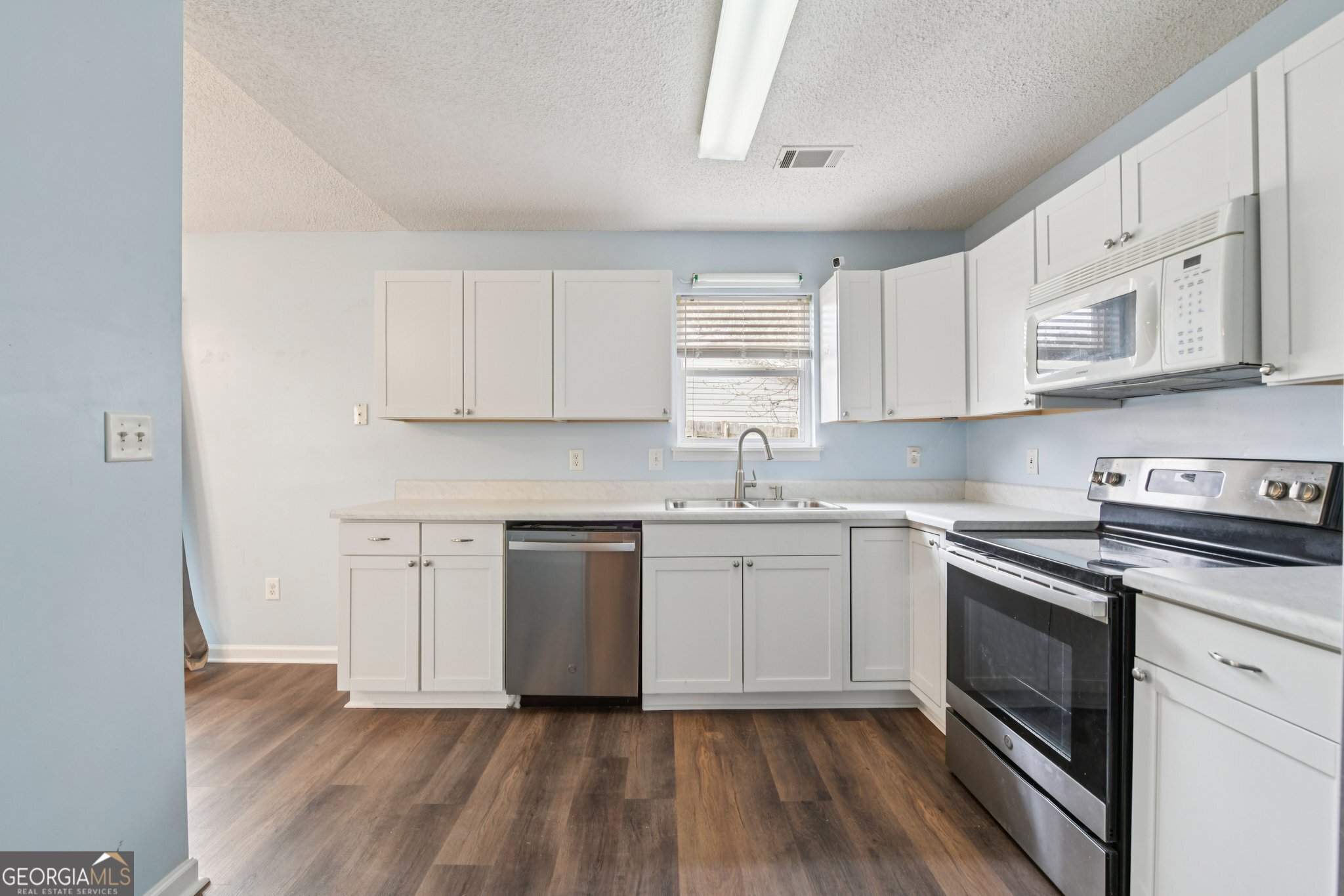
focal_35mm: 14
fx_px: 523
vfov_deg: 81.2
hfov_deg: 104.3
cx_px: 672
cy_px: 448
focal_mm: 14
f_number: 8
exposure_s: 1/13
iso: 400
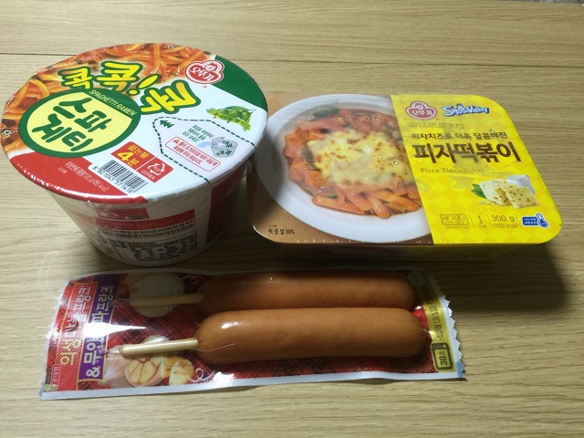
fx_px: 489
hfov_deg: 61.7
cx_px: 292
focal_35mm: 29
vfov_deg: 48.2
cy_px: 219
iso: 50
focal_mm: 4.15
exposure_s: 1/15
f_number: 2.2
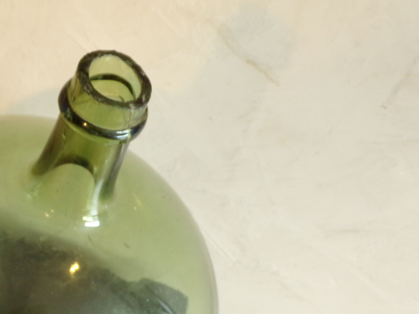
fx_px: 690
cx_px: 92
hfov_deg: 32.9
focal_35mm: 57
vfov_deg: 25.4
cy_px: 234
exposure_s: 1/20
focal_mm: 5.8
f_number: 3.2
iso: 200
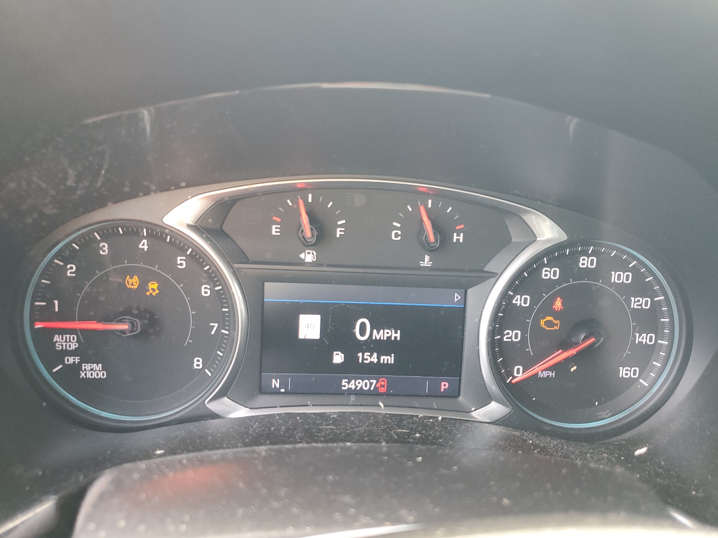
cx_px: 359
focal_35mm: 26
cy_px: 269
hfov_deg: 67.3
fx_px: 539
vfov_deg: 53.1
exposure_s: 1/60.2
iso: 101
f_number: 1.5
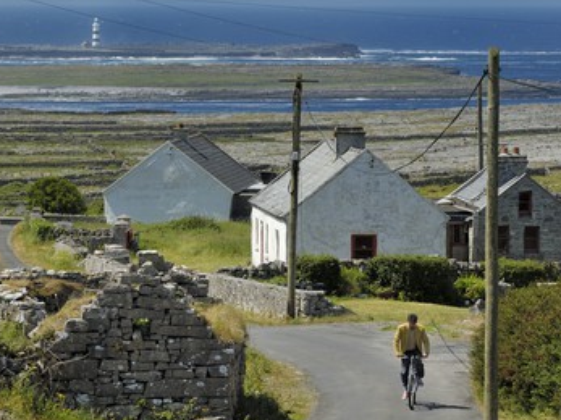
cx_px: 289
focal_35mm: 210
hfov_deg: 9.4
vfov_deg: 7.1
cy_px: 225
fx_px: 3402
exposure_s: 1/400
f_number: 7.1
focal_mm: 120
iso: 100
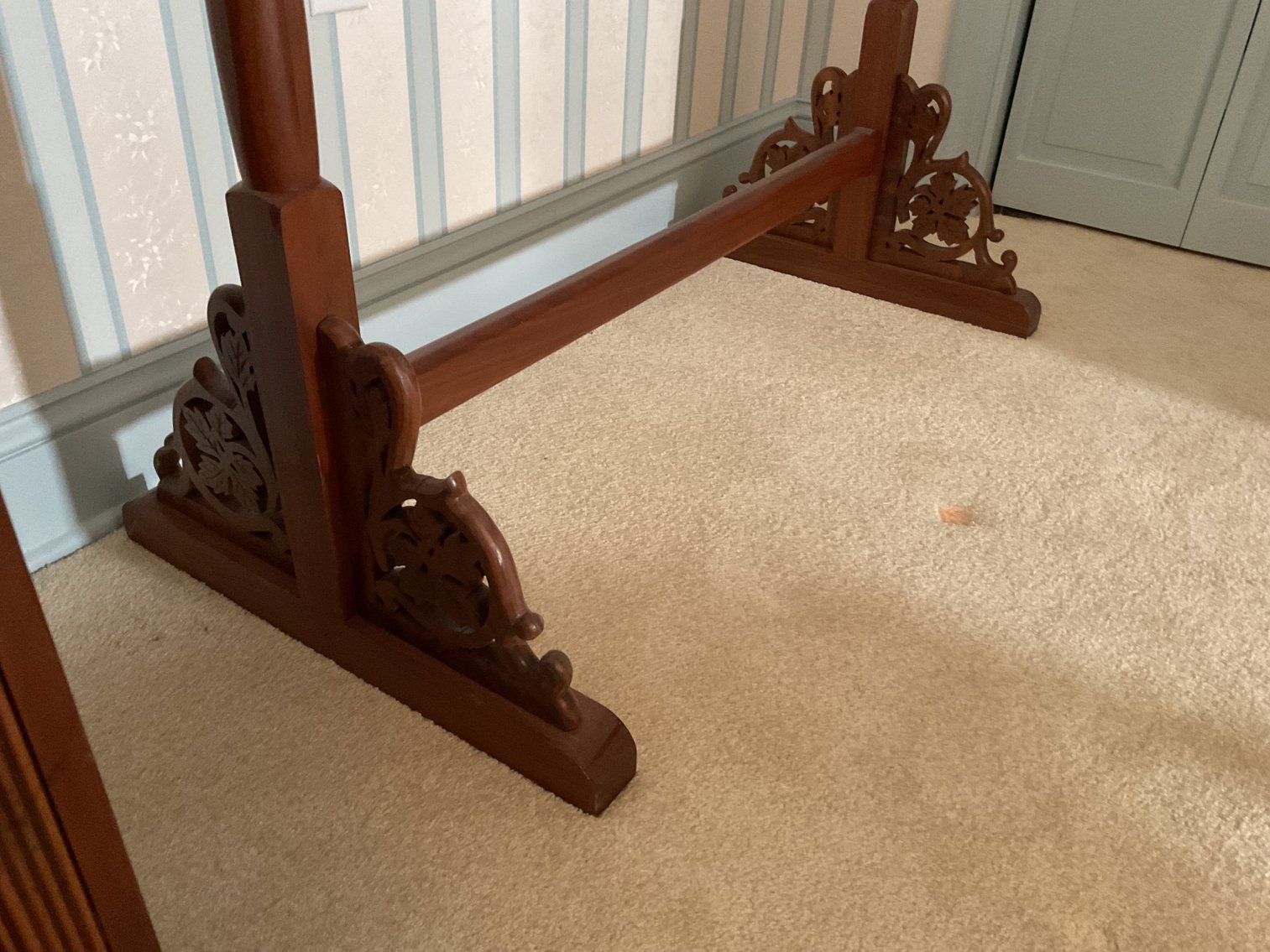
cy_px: 476
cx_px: 635
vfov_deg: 48.2
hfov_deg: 61.7
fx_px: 1064
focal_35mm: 29
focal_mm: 3
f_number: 1.8
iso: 320
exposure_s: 1/40
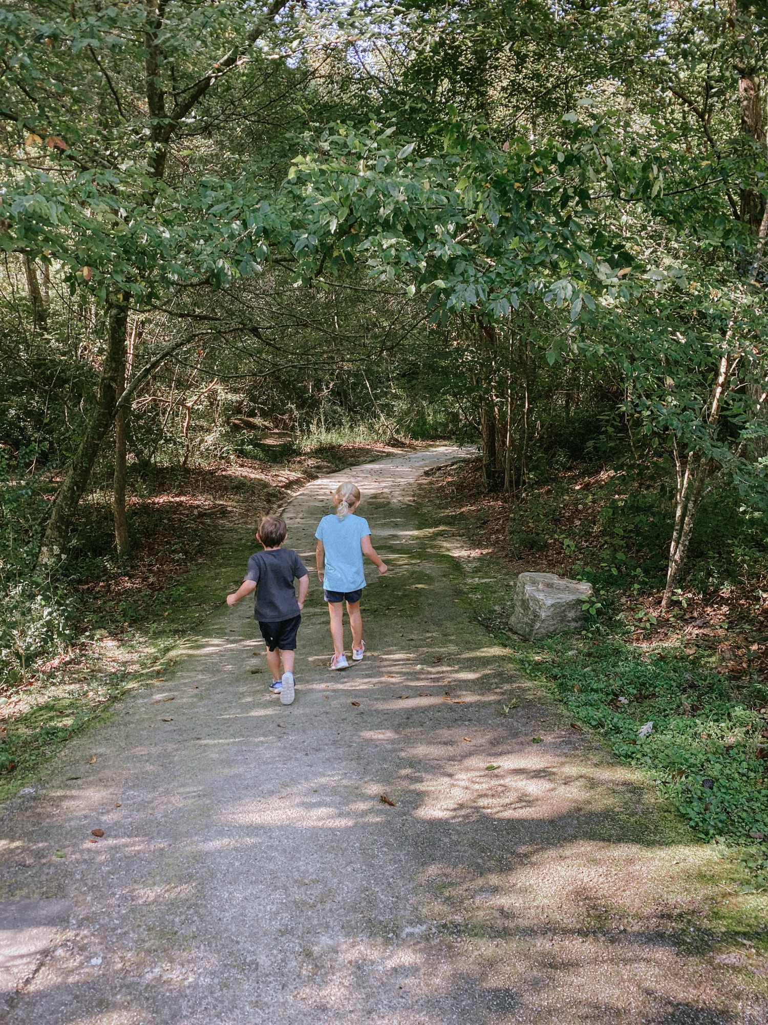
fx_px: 769
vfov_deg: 67.3
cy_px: 512
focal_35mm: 26
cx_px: 384
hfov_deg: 53.1
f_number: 1.8
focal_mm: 4.25
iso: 80
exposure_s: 1/120
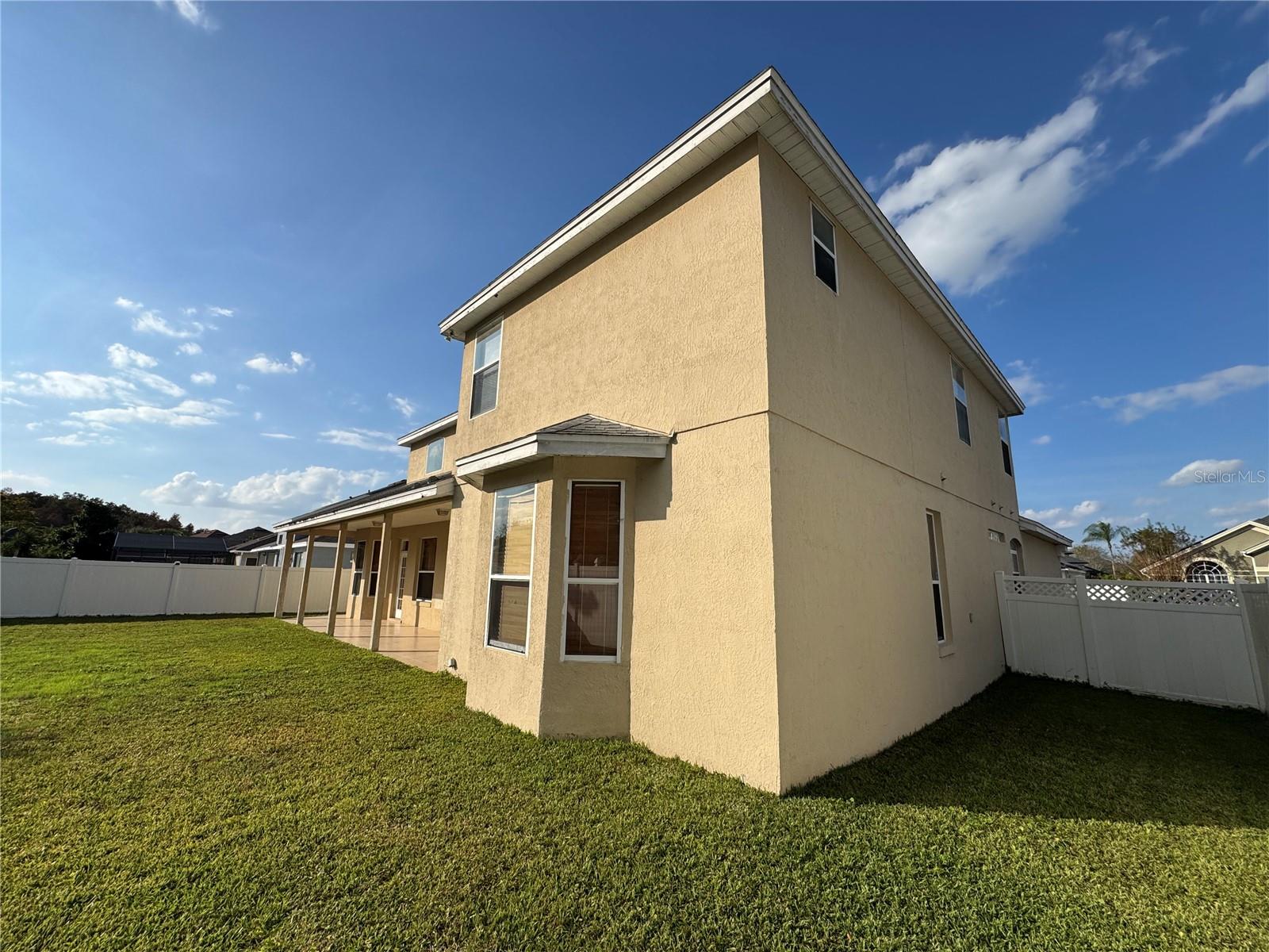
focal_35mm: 14
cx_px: 634
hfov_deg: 102.1
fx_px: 513
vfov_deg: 85.7
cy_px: 476
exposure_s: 1/3717
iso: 50
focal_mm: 2.22
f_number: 2.2
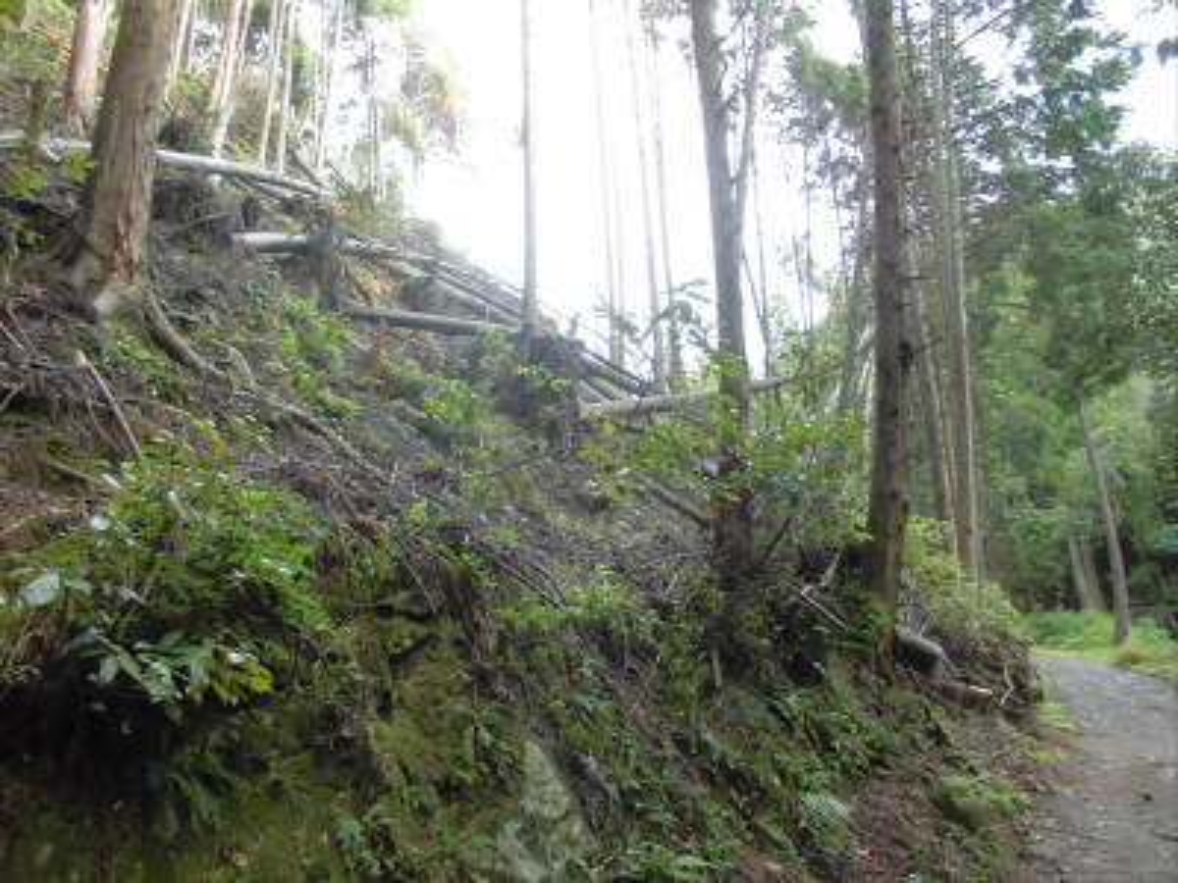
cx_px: 589
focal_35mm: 26
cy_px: 442
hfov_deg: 67.3
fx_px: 885
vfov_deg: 53.1
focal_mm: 4.6
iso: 200
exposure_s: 1/60
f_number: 3.5
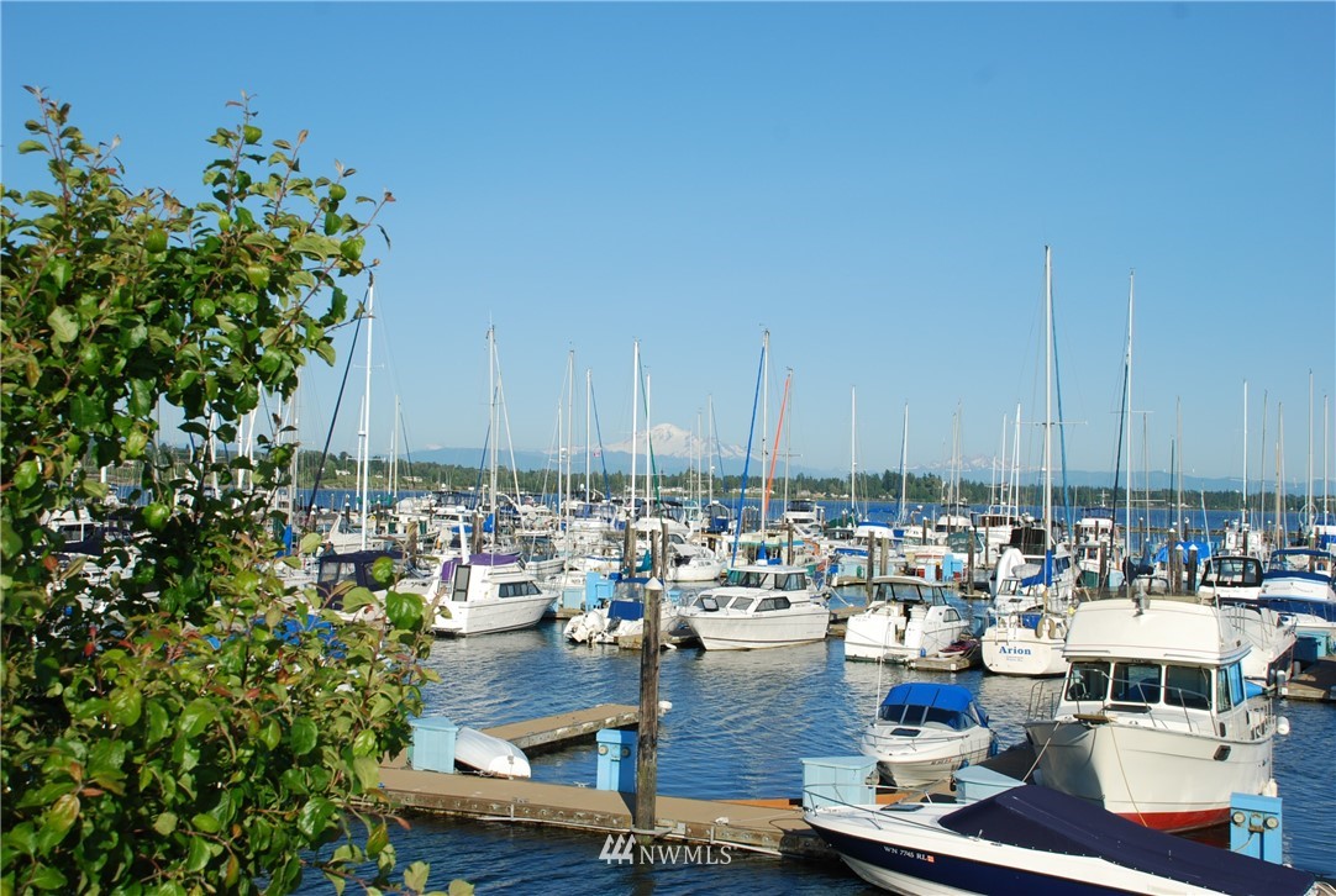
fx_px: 1729
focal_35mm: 46
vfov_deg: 29.1
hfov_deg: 42.2
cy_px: 448
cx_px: 668
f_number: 10
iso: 110
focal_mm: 31
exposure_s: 1/250
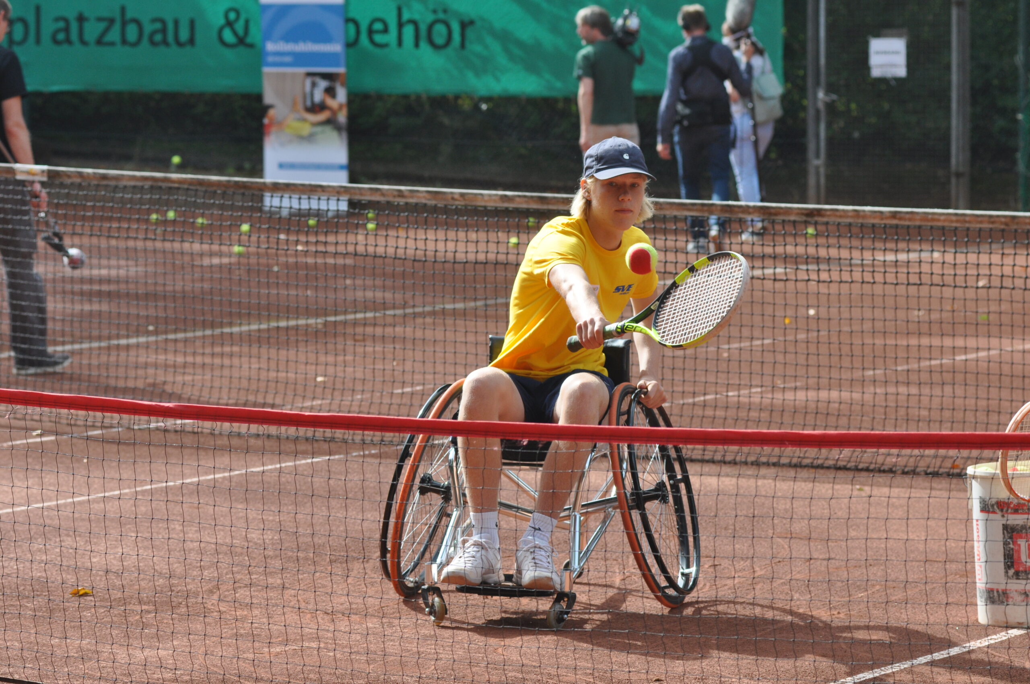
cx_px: 515
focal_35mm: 138
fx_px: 3943
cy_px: 342
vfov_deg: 9.9
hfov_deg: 14.9
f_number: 5.6
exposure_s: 1/1250
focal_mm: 92
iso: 500
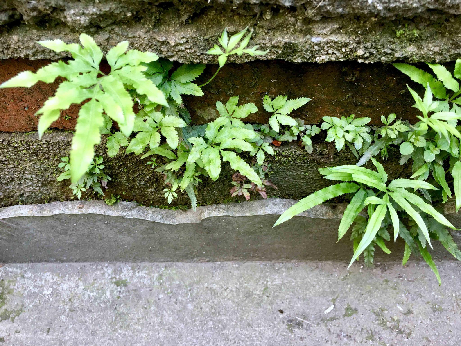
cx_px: 230
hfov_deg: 61.7
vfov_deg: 48.2
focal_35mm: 29
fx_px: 386
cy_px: 173
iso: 25
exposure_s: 1/33
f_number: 2.2
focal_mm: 4.15
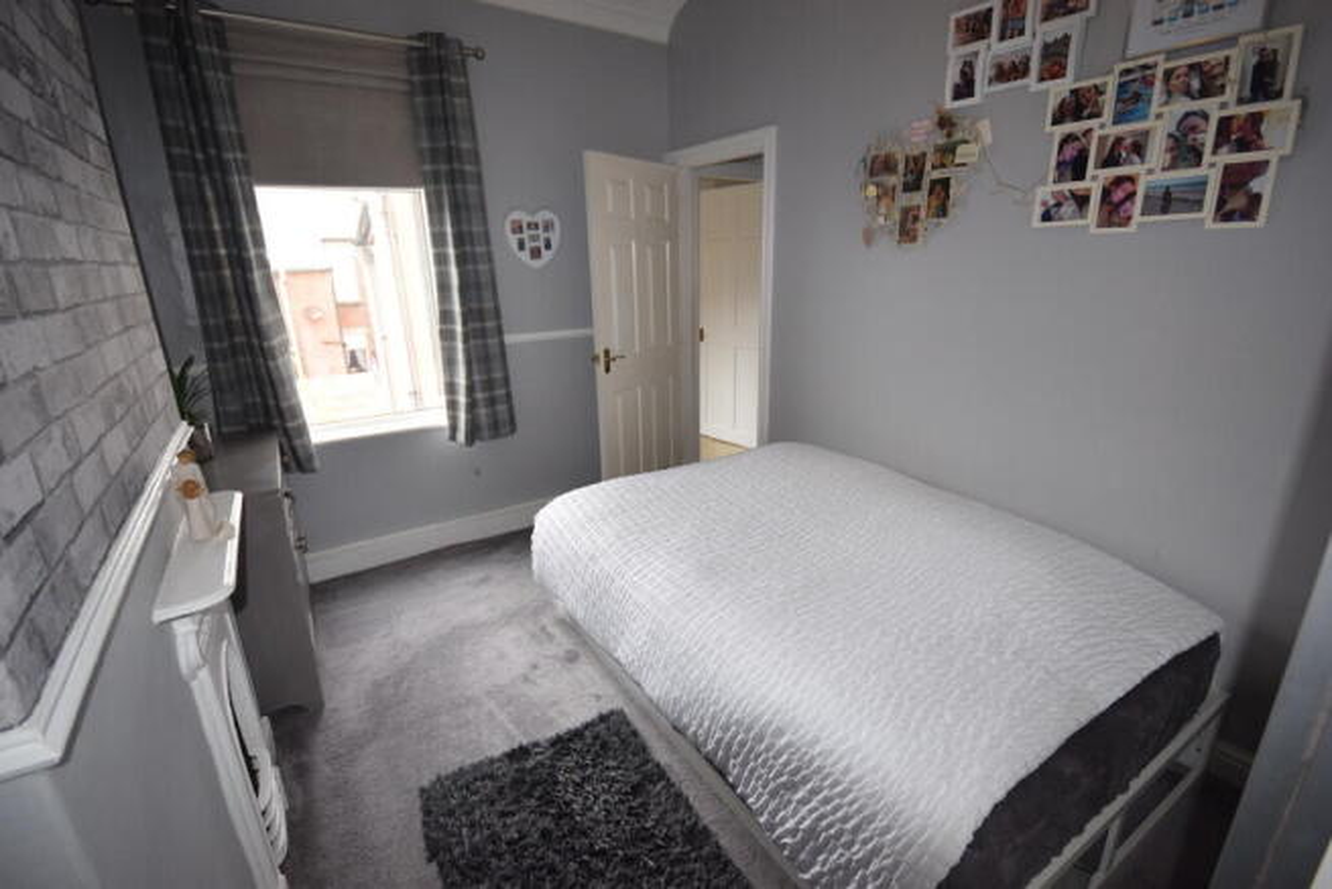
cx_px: 666
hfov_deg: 100.4
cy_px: 444
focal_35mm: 15
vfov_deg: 77.4
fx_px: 555
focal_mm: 10
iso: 720
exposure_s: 1/125
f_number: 5.6
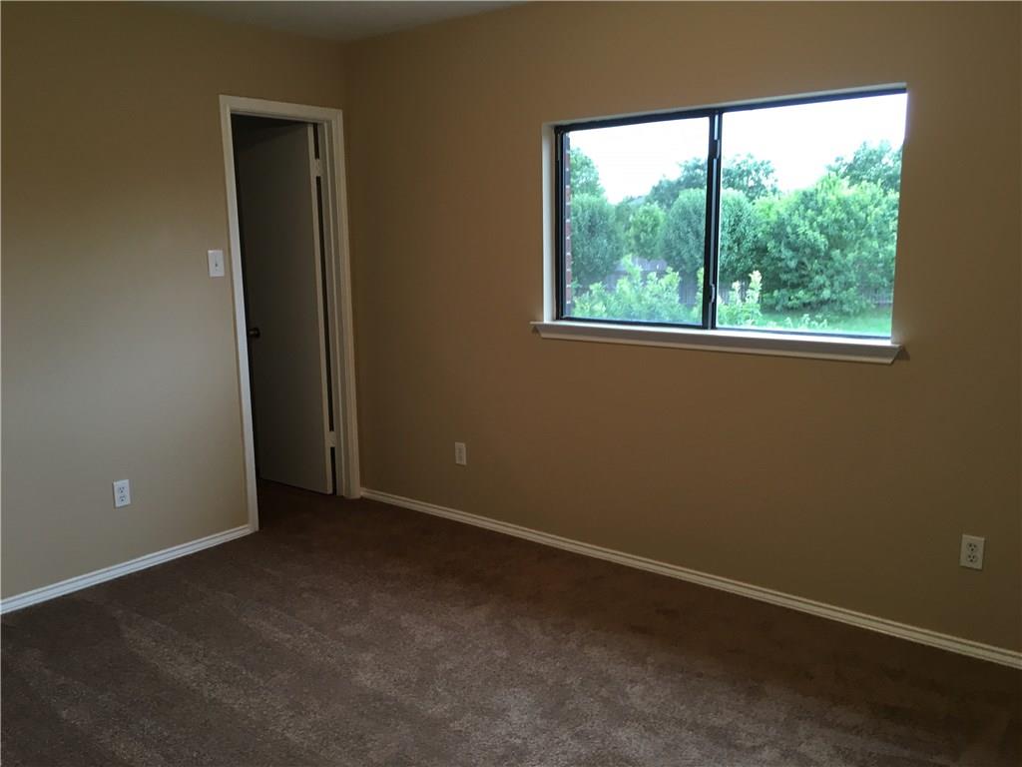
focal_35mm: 29
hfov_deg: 61.7
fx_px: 856
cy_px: 384
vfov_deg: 48.2
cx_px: 511
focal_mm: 4.15
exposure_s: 1/30
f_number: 2.2
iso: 64
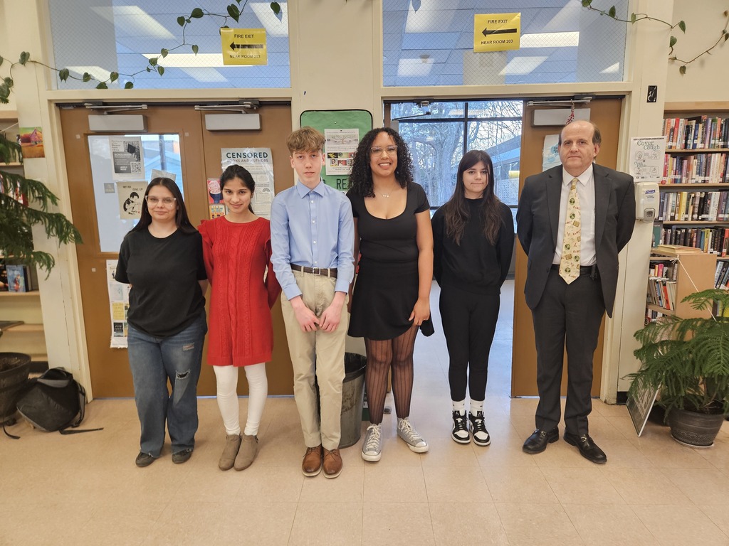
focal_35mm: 23
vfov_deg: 58.9
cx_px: 364
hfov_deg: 73.9
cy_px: 273
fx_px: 484
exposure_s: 1/120
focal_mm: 5.4
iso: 400
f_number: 1.8
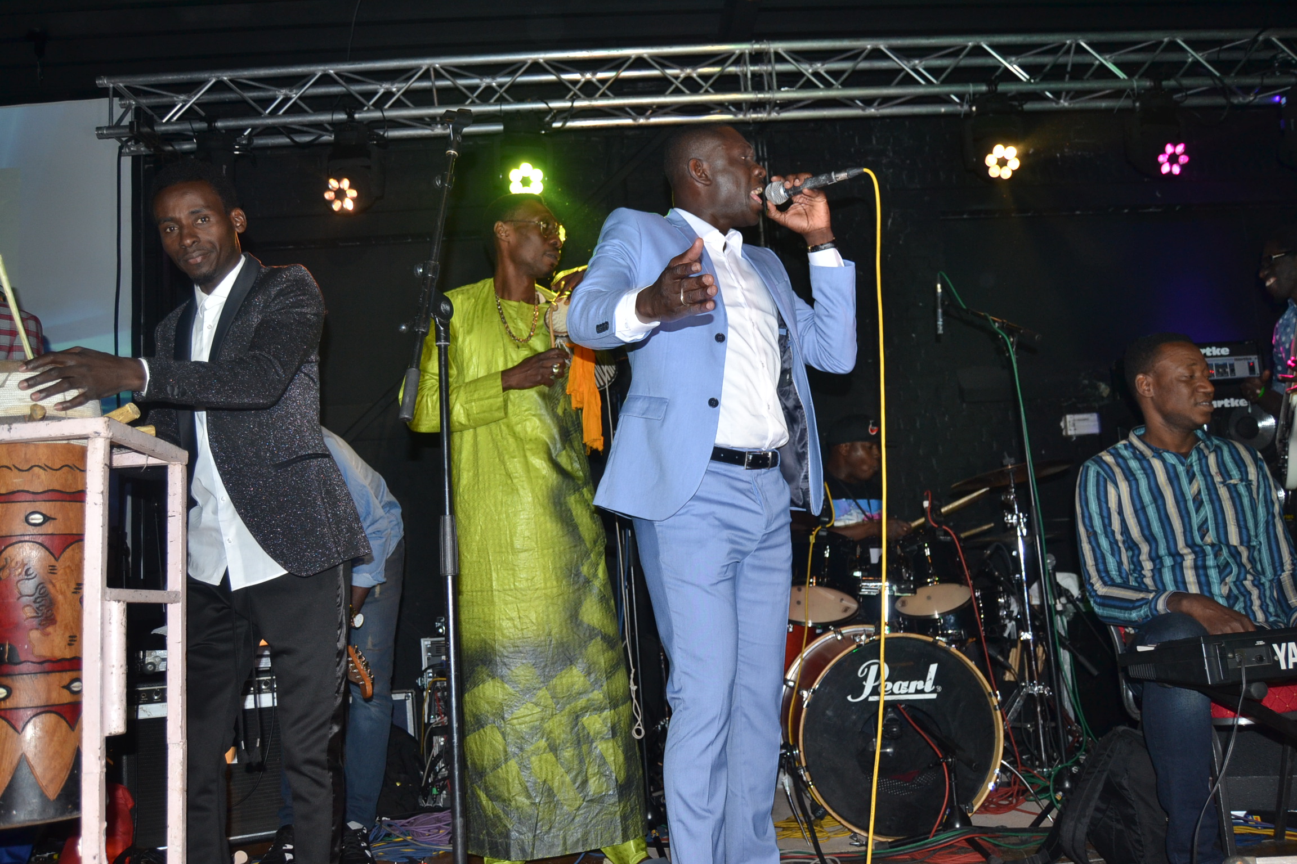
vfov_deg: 43.6
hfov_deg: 61.9
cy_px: 432
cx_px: 648
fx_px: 1081
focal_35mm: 30
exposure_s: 1/60
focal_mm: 20
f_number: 3.5
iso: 400
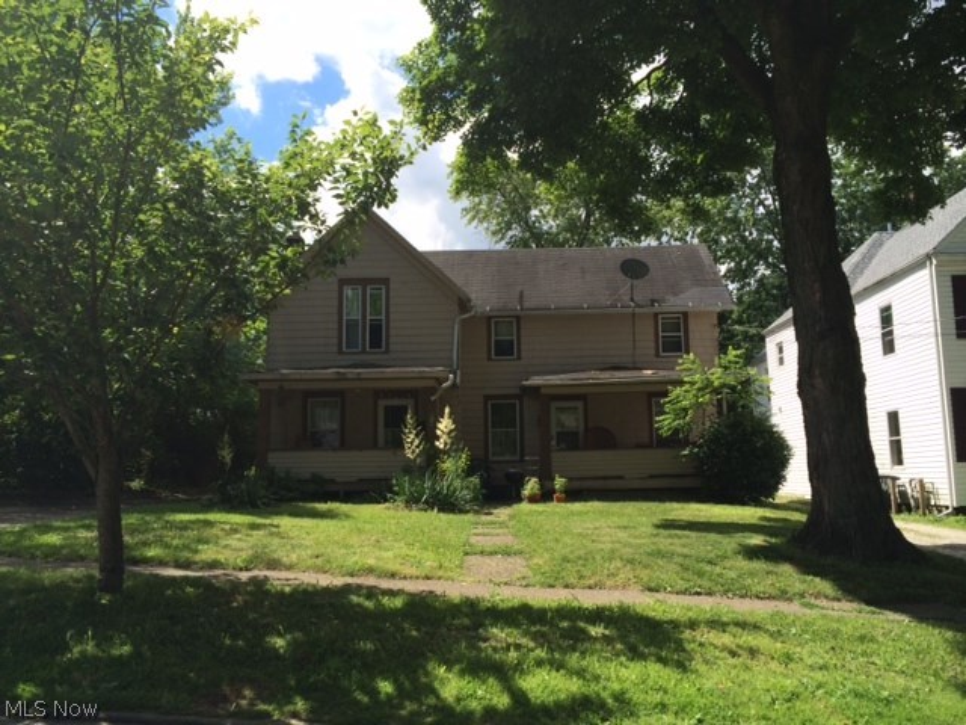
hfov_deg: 60.0
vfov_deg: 46.8
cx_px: 483
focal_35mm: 30
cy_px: 362
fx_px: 837
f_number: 2.2
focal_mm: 4.12
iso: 40
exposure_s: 1/1580
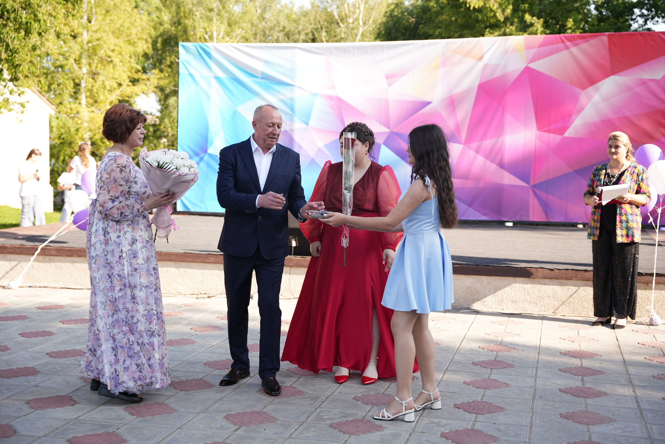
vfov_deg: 27.3
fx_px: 914
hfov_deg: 40.0
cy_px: 222
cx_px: 332
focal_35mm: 50
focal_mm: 49.5
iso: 160
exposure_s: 1/250
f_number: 2.8
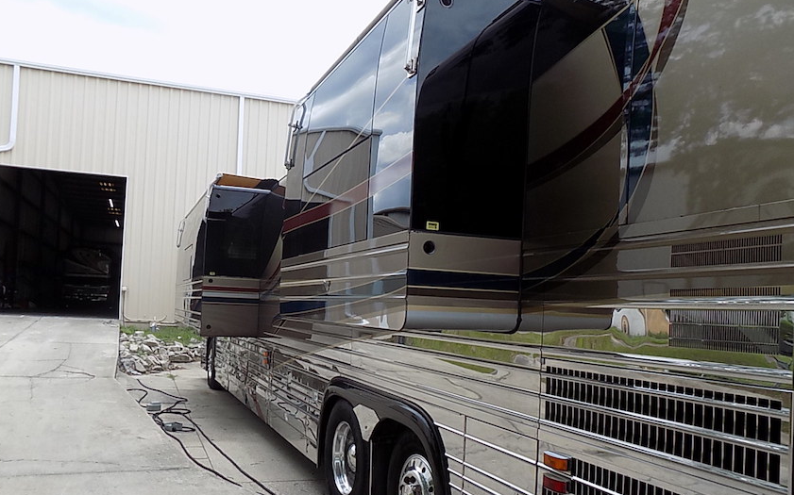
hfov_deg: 64.6
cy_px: 311
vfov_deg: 42.8
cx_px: 367
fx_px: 627
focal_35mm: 29
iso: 80
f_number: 3.1
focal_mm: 4
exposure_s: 1/400
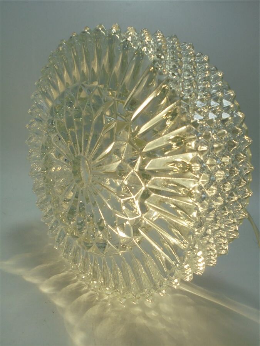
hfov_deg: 41.8
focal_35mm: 34
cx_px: 130
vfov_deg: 54.0
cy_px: 173
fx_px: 340
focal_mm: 6.1
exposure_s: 1/250
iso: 100
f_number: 4
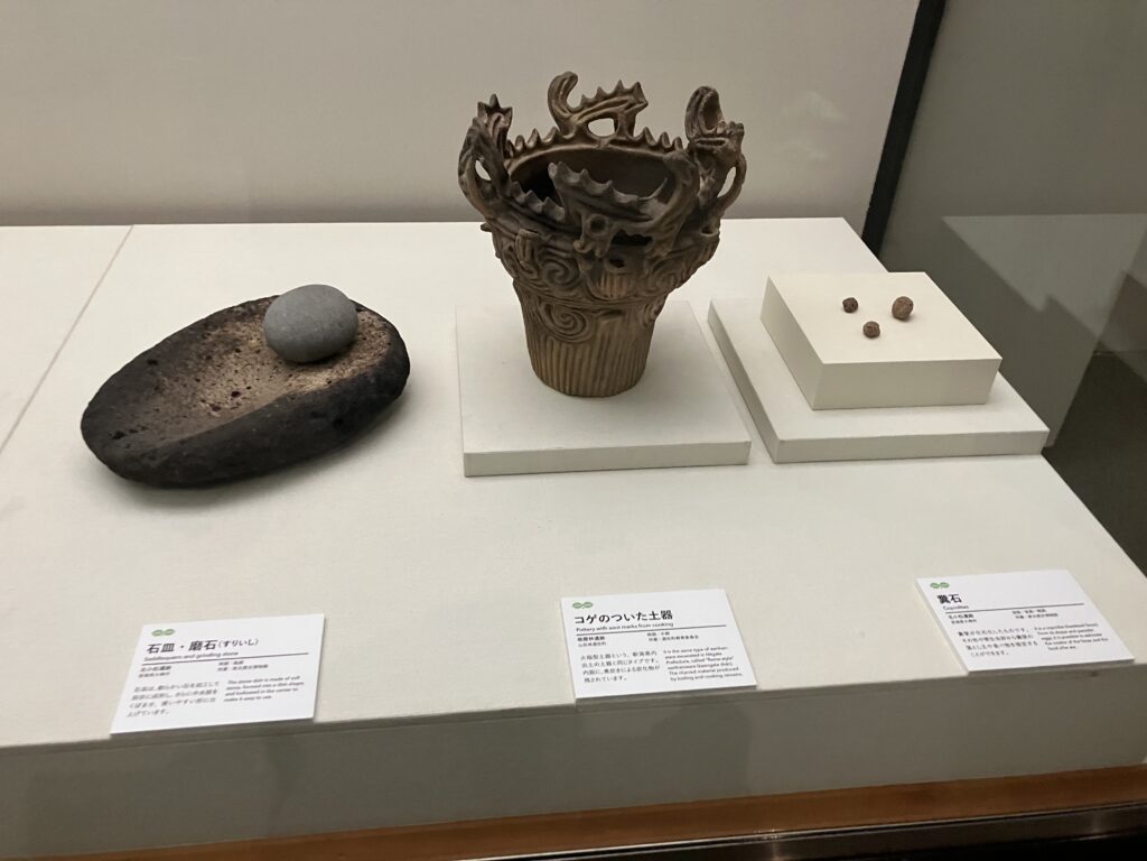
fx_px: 928
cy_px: 430
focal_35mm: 28
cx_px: 574
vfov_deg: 49.7
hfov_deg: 63.4
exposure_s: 1/50
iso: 320
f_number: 1.8
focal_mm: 3.99
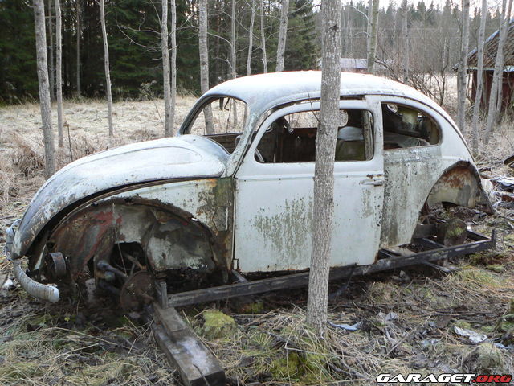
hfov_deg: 51.4
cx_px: 257
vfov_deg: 39.7
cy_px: 193
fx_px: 535
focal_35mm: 36
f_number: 2.8
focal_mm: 6
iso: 160
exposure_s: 1/30
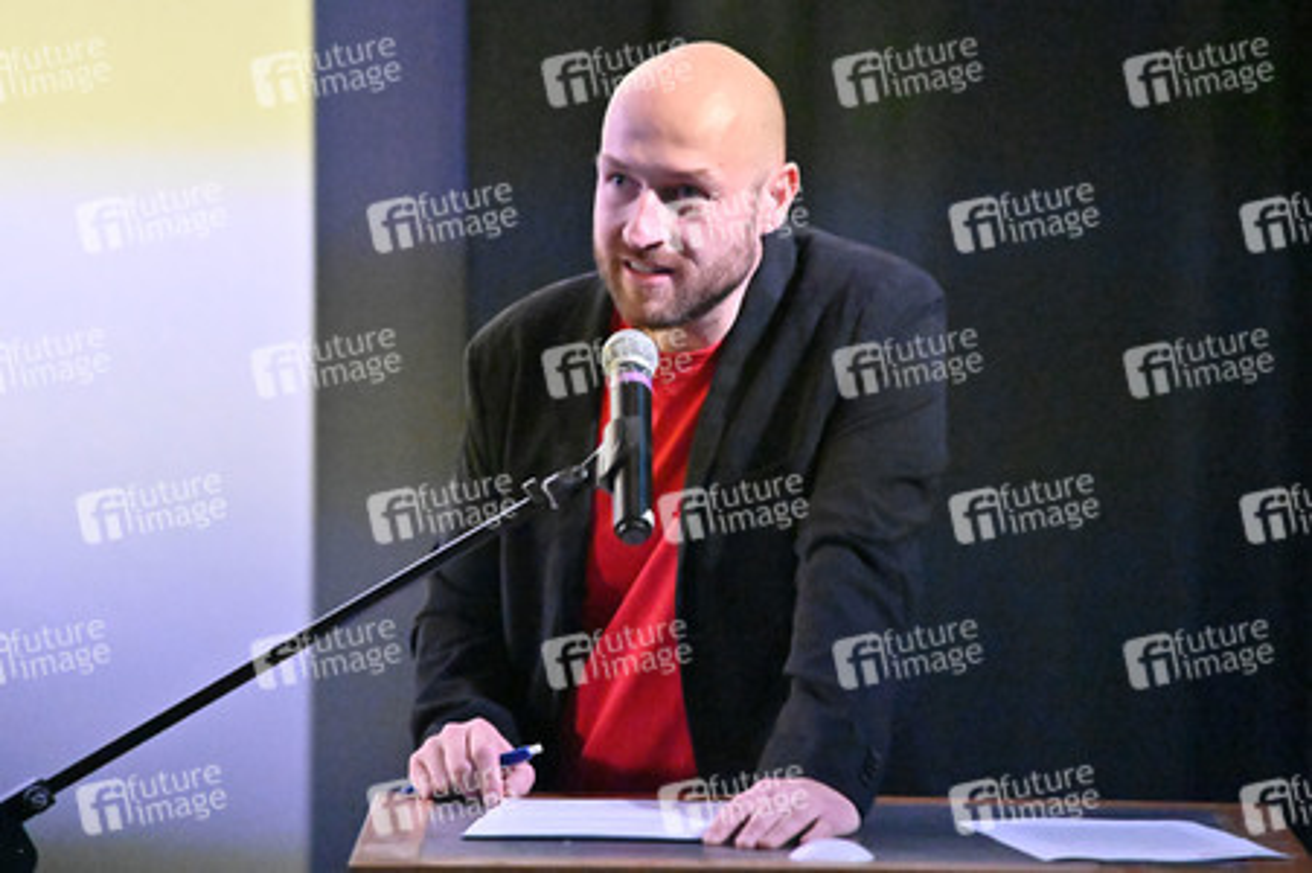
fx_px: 7283
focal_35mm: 200
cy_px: 436
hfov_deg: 10.3
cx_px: 656
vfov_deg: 6.9
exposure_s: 1/400
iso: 32000
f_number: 2.8
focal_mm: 200
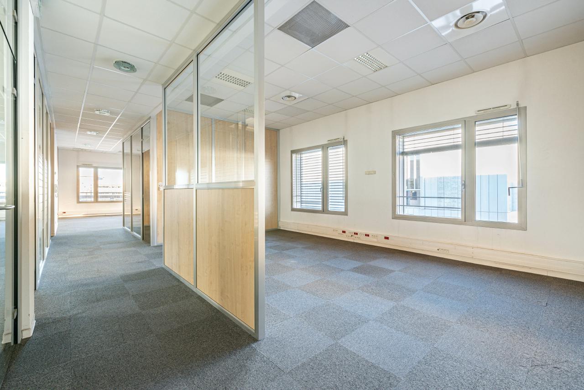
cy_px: 195
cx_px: 292
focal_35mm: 15
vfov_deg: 77.4
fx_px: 243
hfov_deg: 100.4
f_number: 9
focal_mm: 15
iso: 800
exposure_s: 1/60
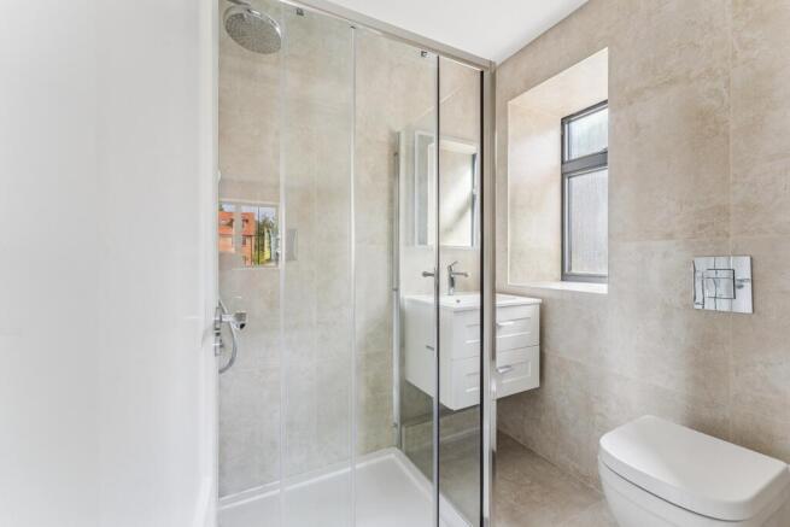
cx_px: 395
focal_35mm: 14
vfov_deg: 81.2
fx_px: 307
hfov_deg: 104.2
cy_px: 264
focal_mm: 14
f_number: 9
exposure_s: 1/8
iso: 200
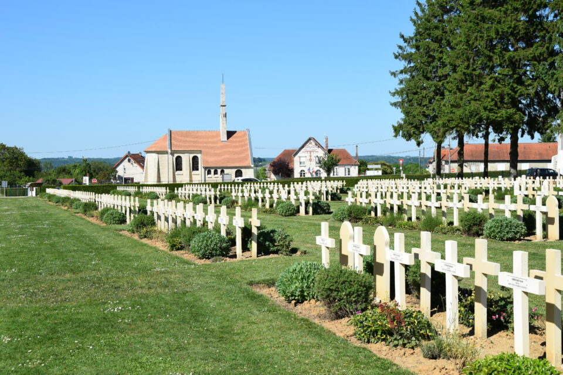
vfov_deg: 25.8
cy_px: 188
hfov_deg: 37.9
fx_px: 821
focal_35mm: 52
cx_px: 282
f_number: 10
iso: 200
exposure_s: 1/400
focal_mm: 35
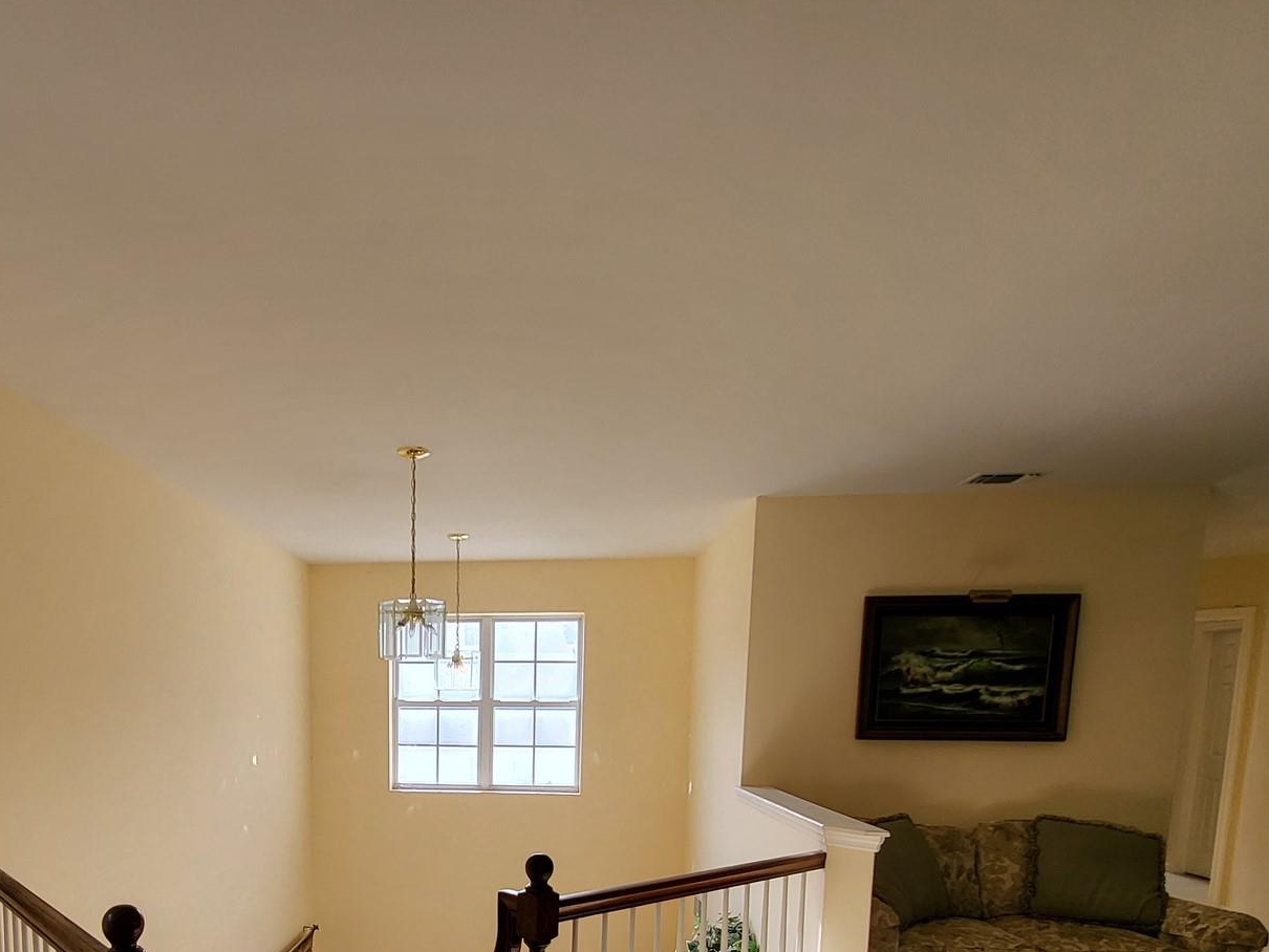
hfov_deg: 74.4
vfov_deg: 55.5
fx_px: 807
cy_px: 798
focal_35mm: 22
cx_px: 442
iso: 40
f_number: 2.2
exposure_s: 1/120
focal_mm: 1.74
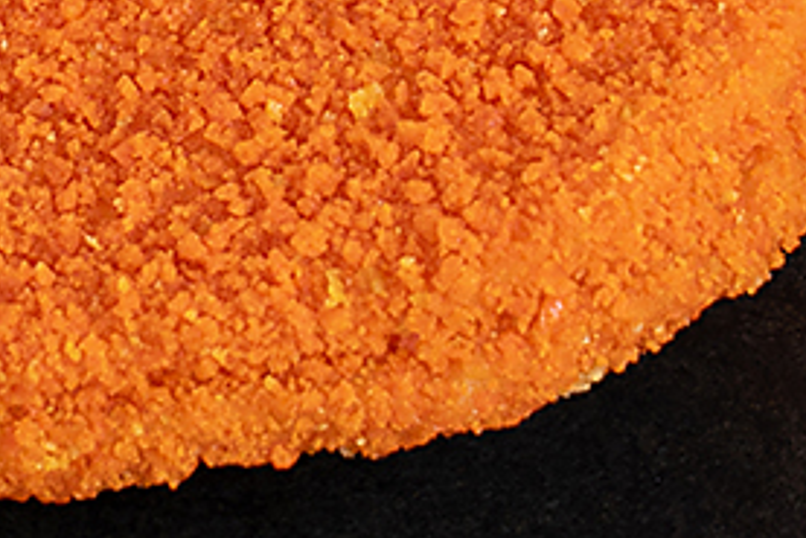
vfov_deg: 3.0
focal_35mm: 455
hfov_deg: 4.5
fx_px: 10192
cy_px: -174
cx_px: 404
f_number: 9
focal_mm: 105
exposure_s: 1/160
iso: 100
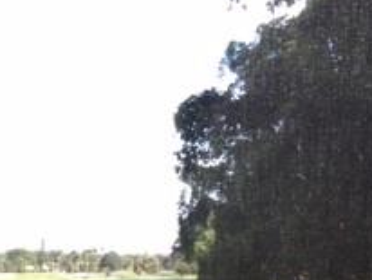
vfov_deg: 15.7
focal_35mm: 90
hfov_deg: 20.7
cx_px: -38
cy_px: 359
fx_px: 968
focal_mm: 4.15
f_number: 2.2
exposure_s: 1/120
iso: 25
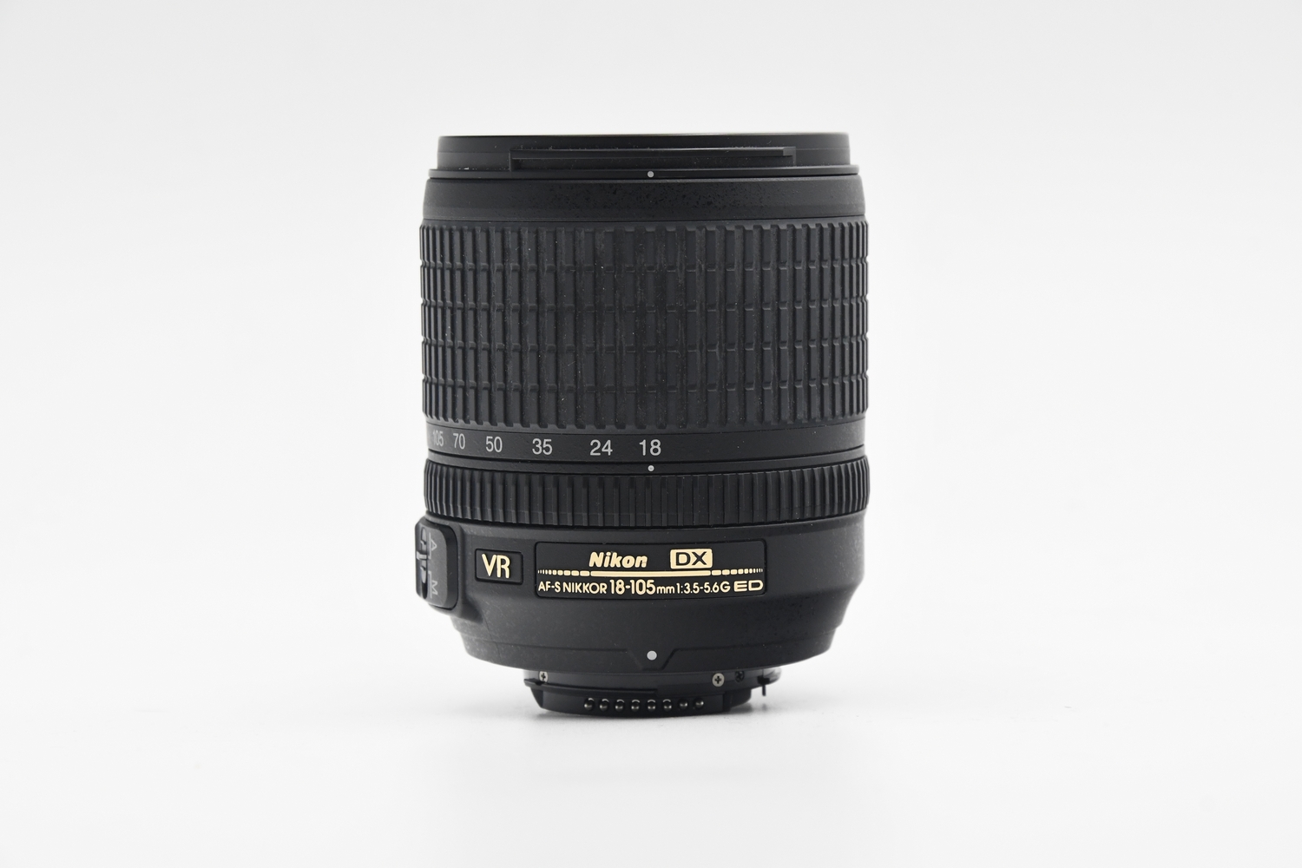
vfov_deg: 11.4
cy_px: 434
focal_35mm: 120
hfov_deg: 17.1
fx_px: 4340
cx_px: 651
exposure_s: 1/100
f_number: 8
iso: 1600
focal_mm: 80
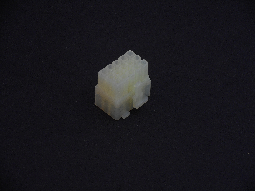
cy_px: 96
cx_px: 128
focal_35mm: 102
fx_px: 751
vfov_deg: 14.5
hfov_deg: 19.3
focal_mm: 18.2
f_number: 5.8
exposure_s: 1/60
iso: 110
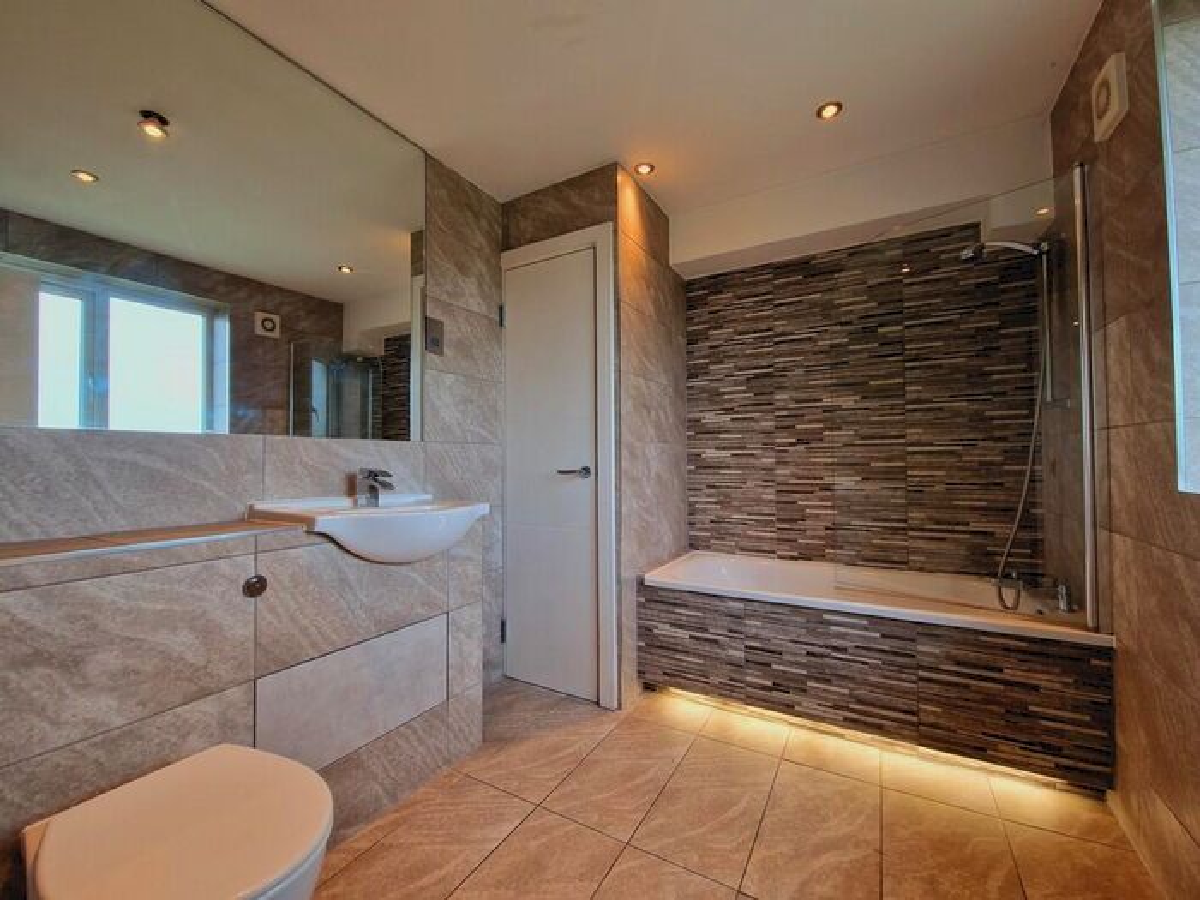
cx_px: 600
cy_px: 450
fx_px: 451
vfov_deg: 89.9
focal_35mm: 13
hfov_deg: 106.2
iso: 80
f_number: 2.2
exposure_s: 1/50
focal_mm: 2.2
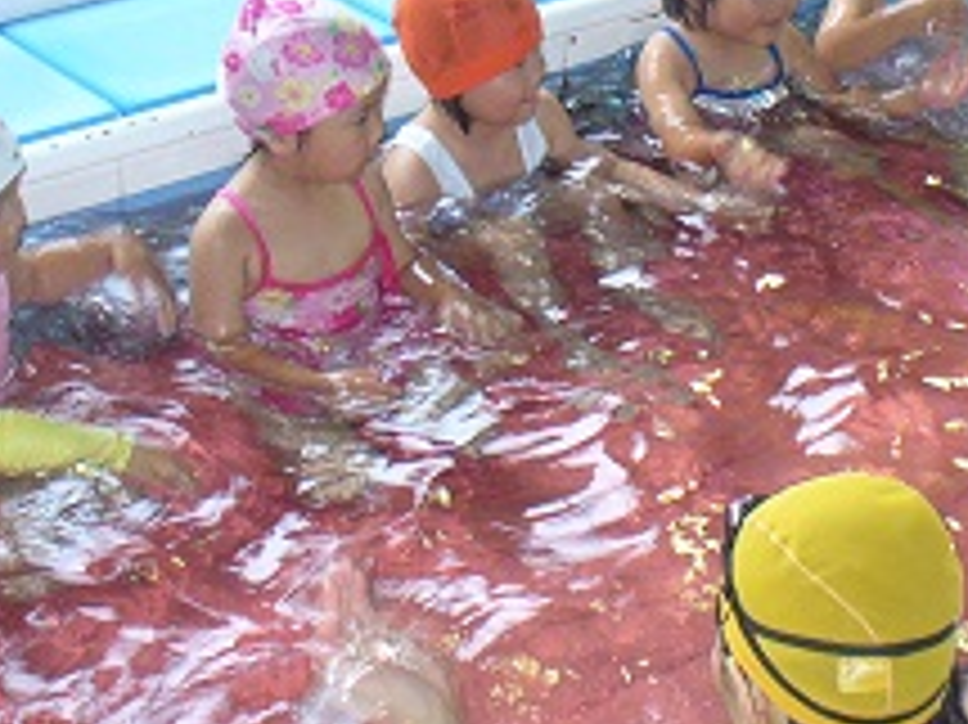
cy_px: 63
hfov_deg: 21.1
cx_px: 608
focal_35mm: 93
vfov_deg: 15.7
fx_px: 2599
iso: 160
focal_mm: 6.1
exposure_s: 1/30
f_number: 2.8
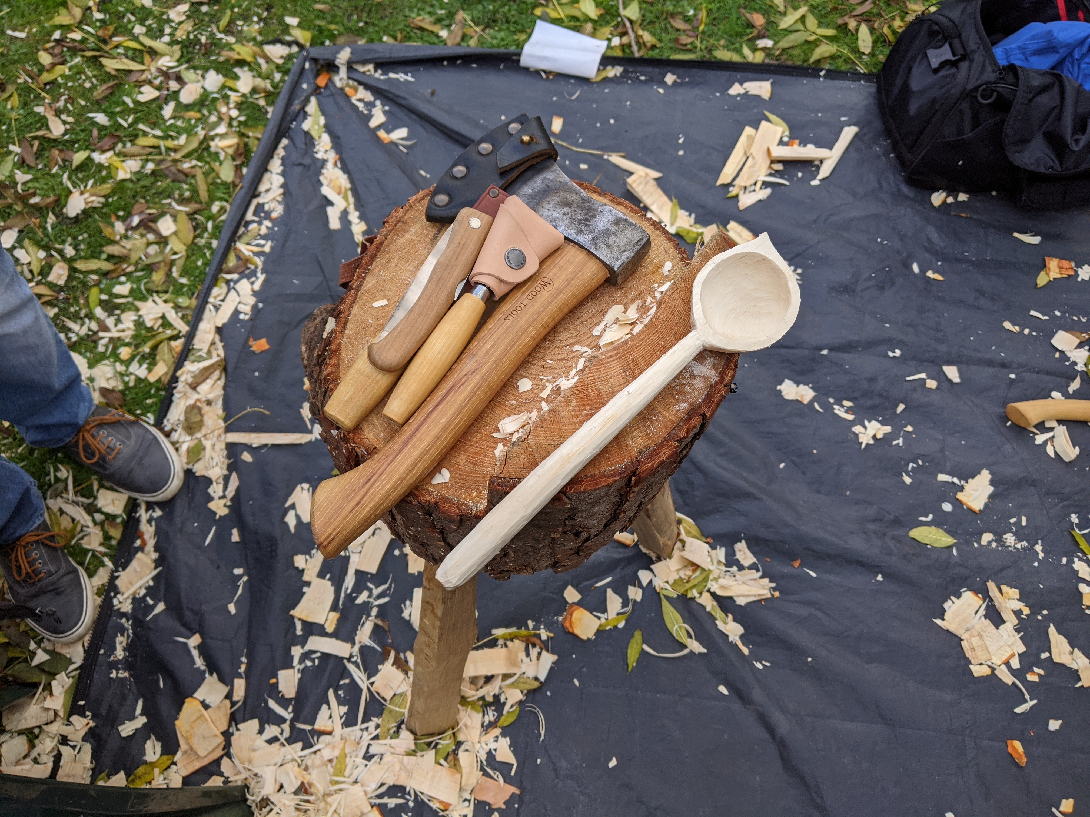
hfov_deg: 65.3
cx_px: 545
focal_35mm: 27
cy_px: 408
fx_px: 850
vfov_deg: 51.4
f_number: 1.8
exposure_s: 1/510
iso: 55
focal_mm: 4.44
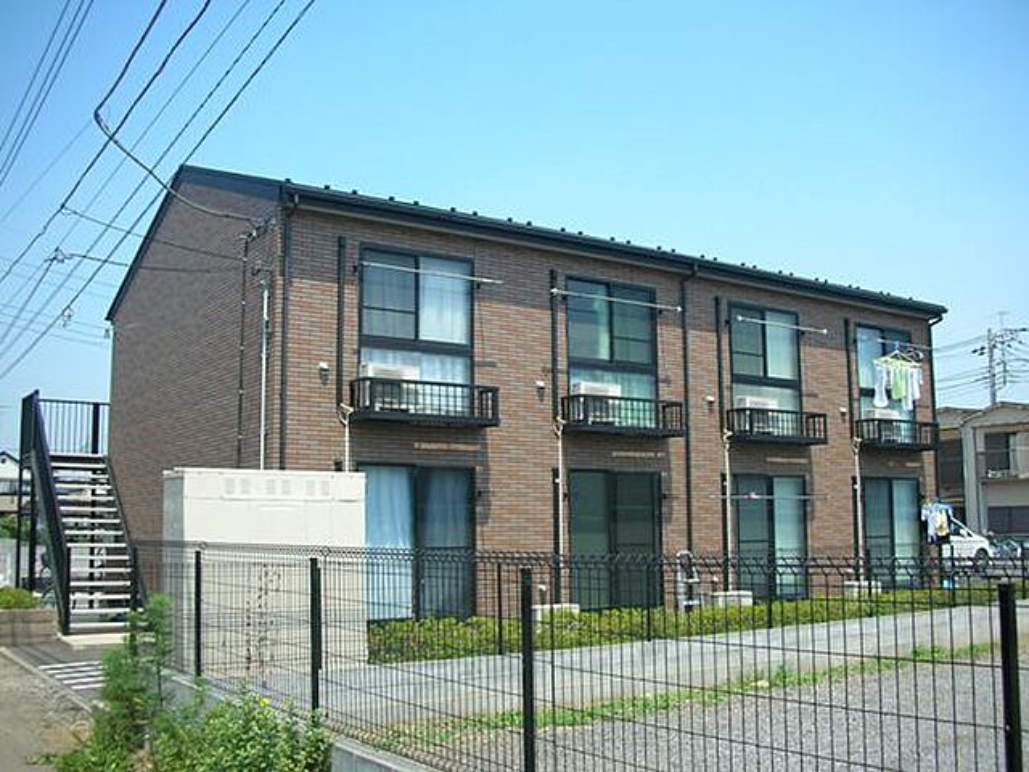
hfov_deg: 52.6
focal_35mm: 35
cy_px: 386
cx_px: 514
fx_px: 1040
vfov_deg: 40.7
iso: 71
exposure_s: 1/82.8
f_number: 8.5
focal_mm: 5.8
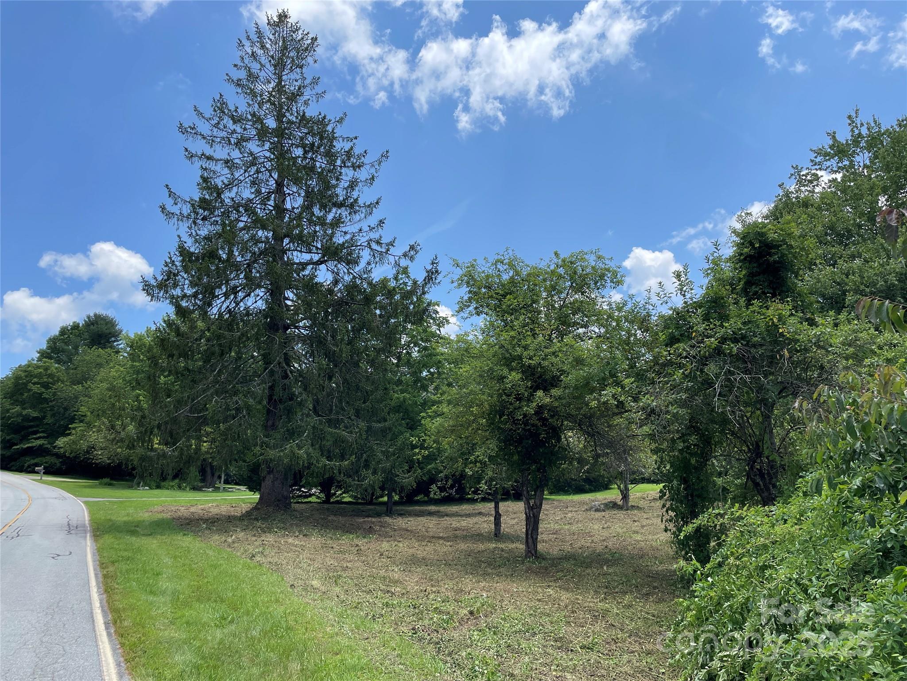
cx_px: 454
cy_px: 340
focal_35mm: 26
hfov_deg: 67.3
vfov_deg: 53.1
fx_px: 681
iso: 32
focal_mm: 4.2
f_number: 1.6
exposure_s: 1/3125
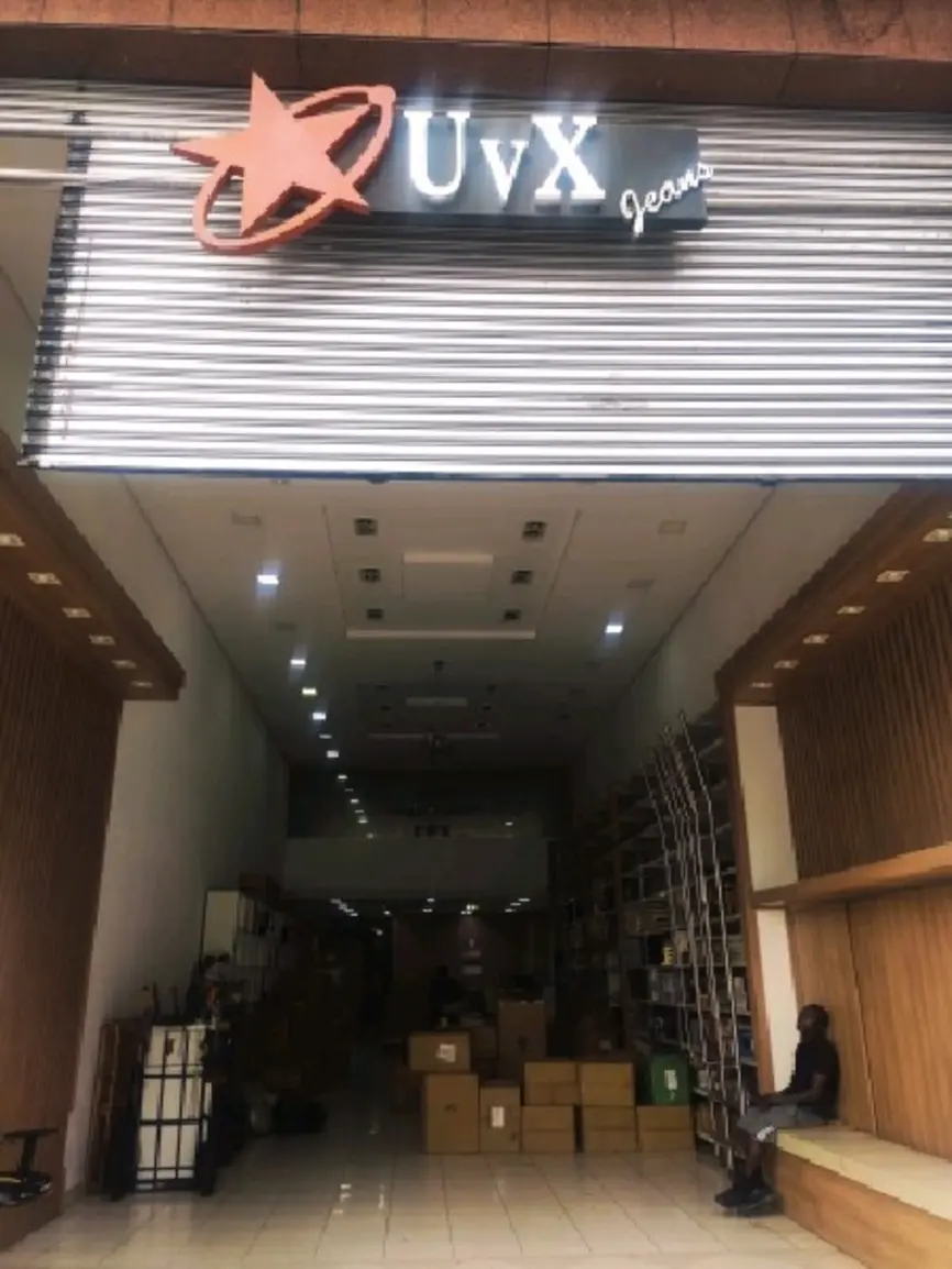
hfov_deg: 53.1
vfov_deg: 67.3
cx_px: 476
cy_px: 634
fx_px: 953
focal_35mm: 26
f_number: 1.75
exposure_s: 1/175
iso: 112
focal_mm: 4.77
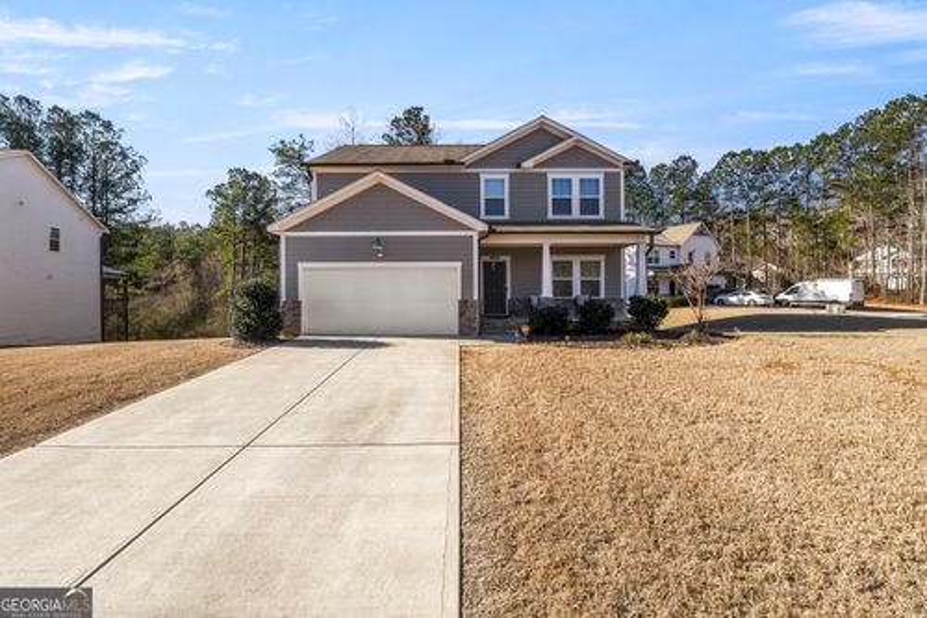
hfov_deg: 104.3
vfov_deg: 81.2
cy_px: 309
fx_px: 360
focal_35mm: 14
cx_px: 464
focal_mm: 14
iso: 640
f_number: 9
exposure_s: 1/800
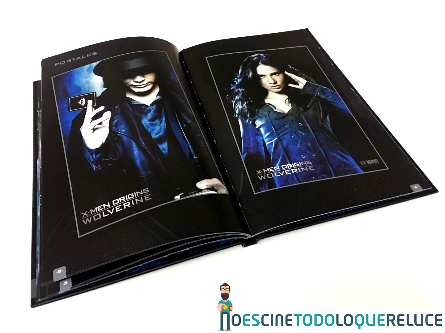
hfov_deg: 61.7
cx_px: 222
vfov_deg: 48.2
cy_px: 166
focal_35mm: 29
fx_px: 373
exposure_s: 1/10
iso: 80
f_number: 2.2
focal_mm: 4.15
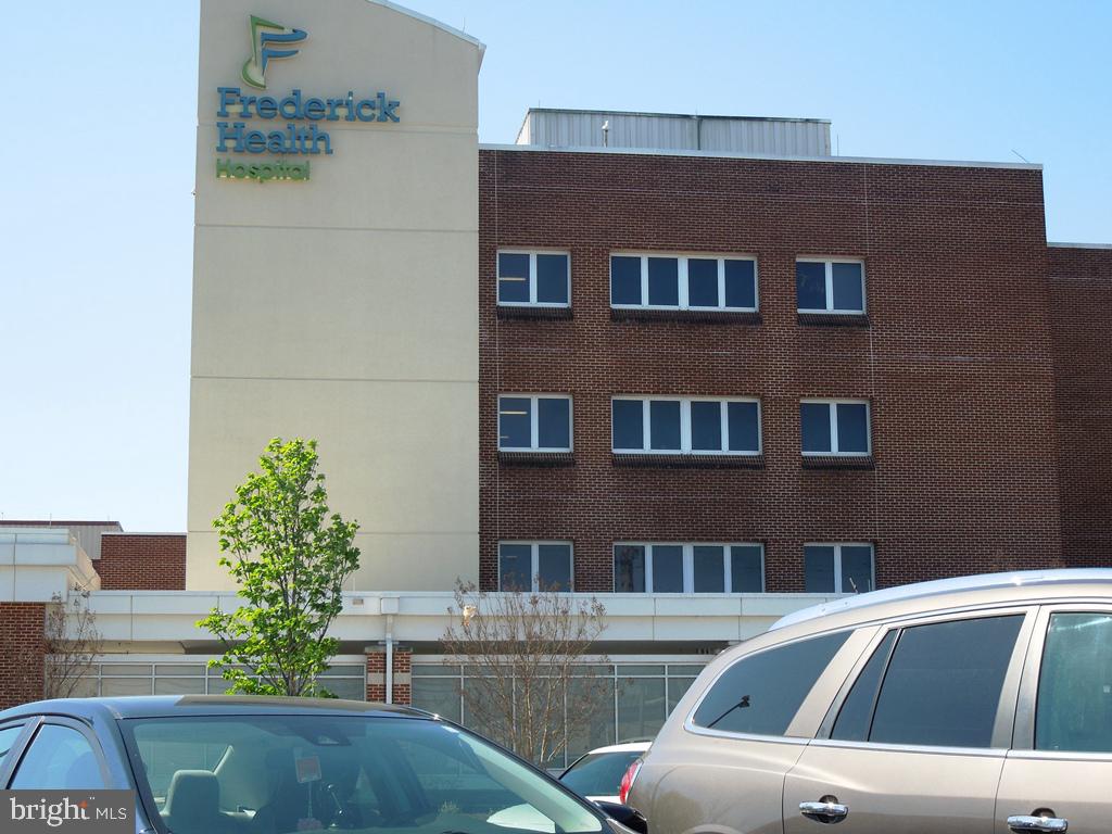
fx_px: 1960
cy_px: 417
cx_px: 556
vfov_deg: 24.0
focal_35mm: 61
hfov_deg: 31.7
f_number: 4.3
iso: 100
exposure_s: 1/400
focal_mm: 11
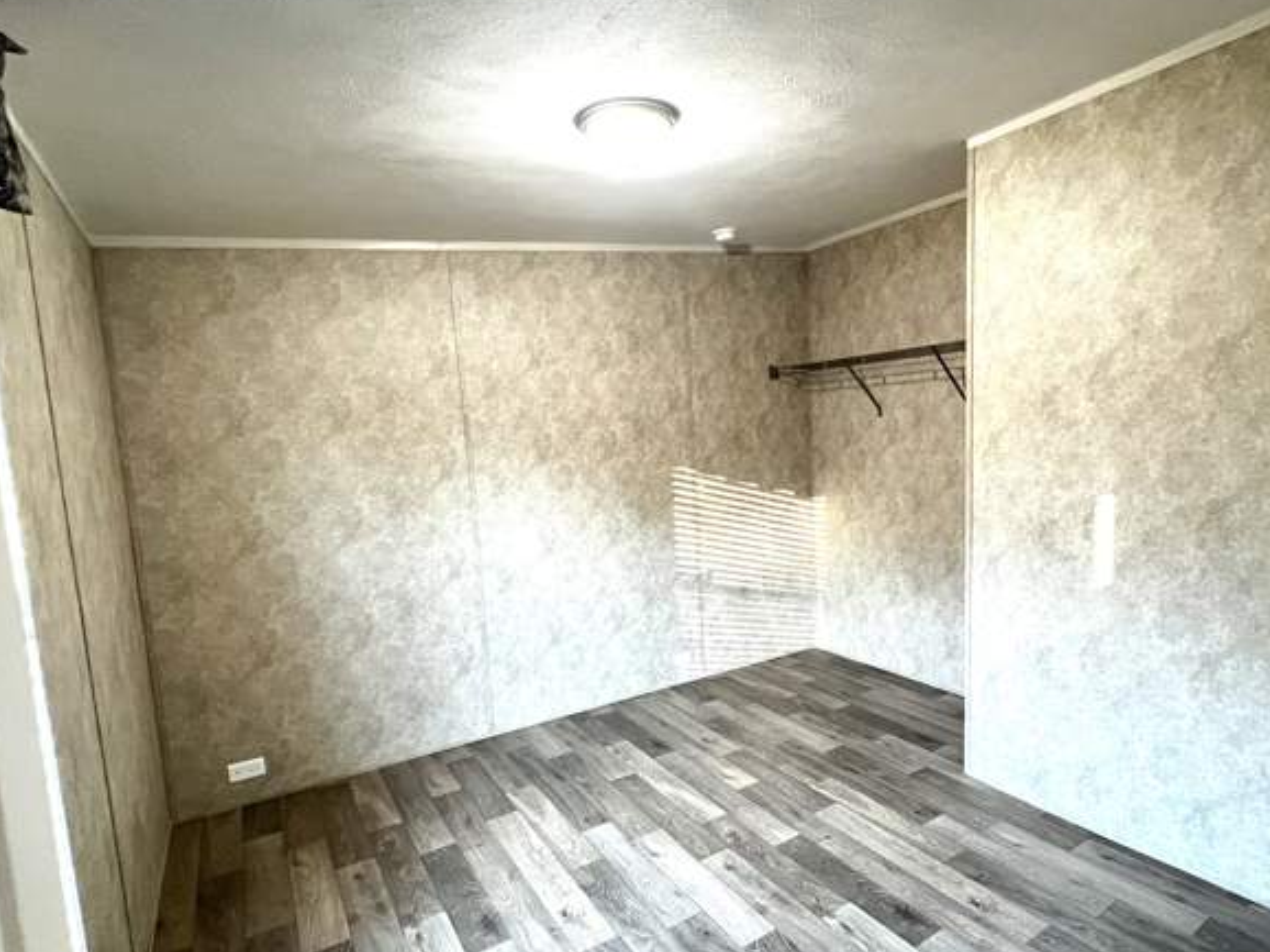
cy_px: 521
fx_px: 660
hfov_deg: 86.7
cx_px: 762
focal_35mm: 18
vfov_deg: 71.4
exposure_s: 1/60
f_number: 1.8
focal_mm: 1.57
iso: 320
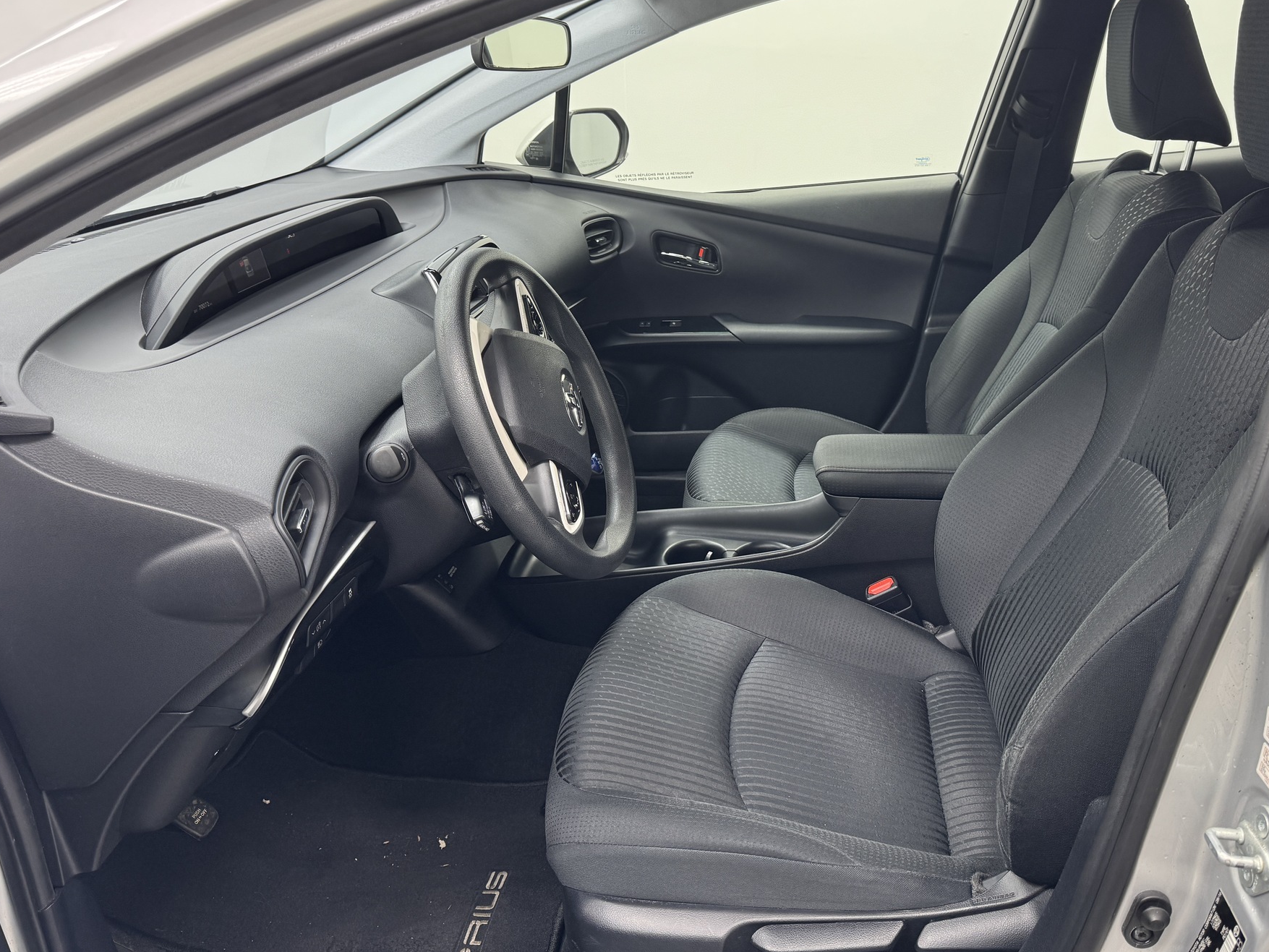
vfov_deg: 49.6
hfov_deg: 63.1
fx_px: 1027
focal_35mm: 28
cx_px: 730
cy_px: 398
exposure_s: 1/121
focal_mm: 6.76
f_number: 1.78
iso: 100
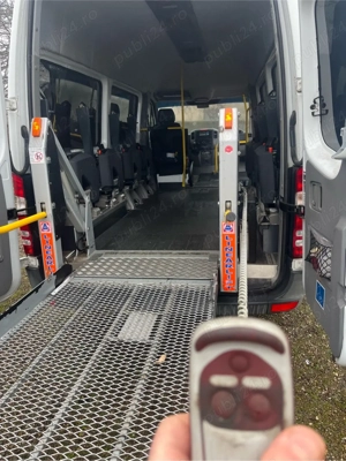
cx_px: 173
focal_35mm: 26
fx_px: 347
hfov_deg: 53.1
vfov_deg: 67.3
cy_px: 230
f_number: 1.6
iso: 80
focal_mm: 5.1
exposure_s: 1/122
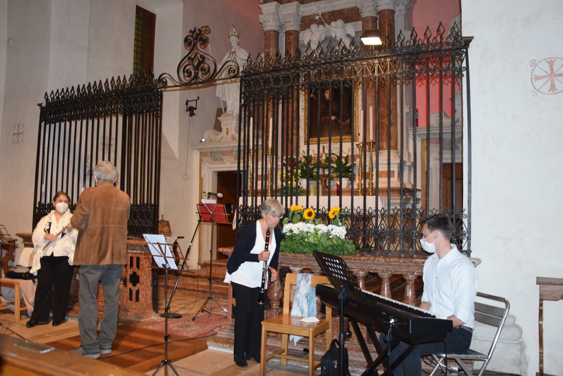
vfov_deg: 8.7
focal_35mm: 158
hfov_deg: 13.0
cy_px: 188
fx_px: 2463
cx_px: 282
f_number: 5.6
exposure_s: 1/60
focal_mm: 105
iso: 1800
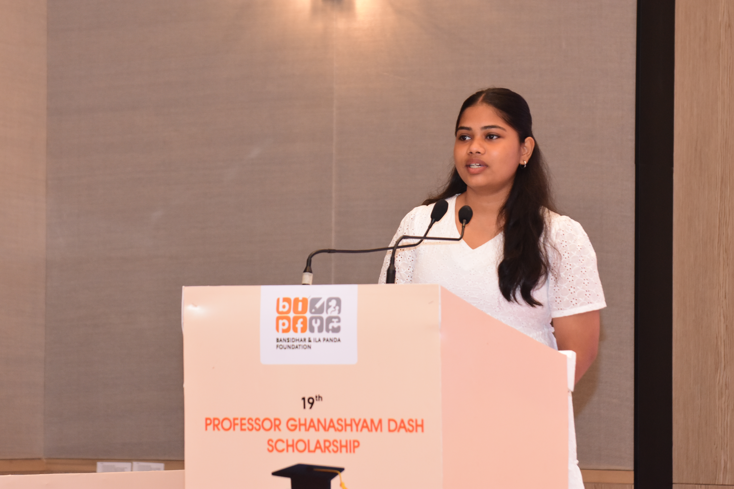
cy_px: 244
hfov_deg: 11.8
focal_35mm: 174
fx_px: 3547
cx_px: 367
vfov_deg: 7.9
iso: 1600
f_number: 5.6
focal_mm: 116
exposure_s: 1/160
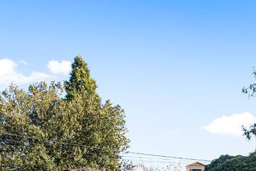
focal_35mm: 53
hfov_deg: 36.3
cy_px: 215
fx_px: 377
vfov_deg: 23.0
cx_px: 203
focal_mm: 17
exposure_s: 1/25
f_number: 8
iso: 100
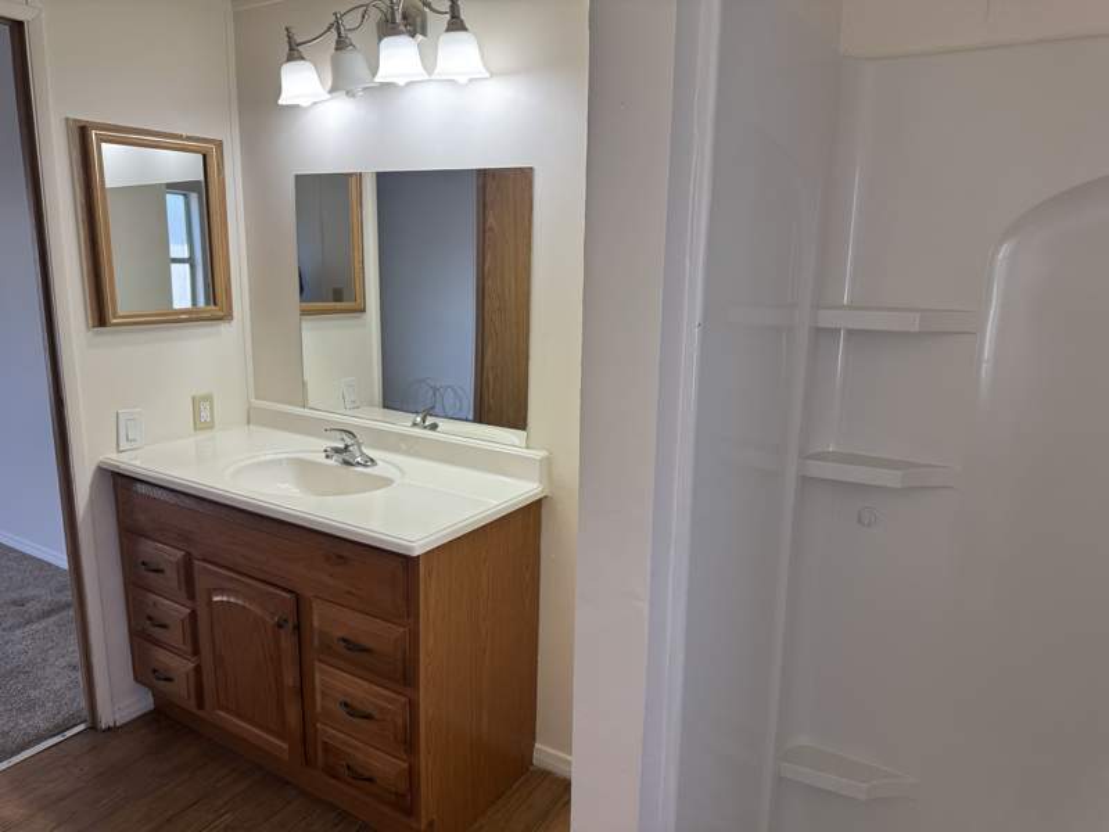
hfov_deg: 71.6
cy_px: 416
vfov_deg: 56.8
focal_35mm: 24
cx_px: 554
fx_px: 769
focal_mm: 6.76
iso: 125
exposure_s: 1/120
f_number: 1.78
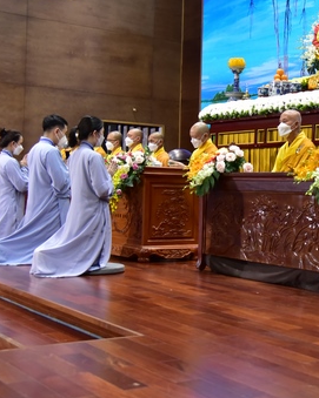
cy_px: 168
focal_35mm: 63
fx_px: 744
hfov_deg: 23.2
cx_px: 318
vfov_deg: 30.0
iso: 3200
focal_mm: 35
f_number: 4
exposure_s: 1/200
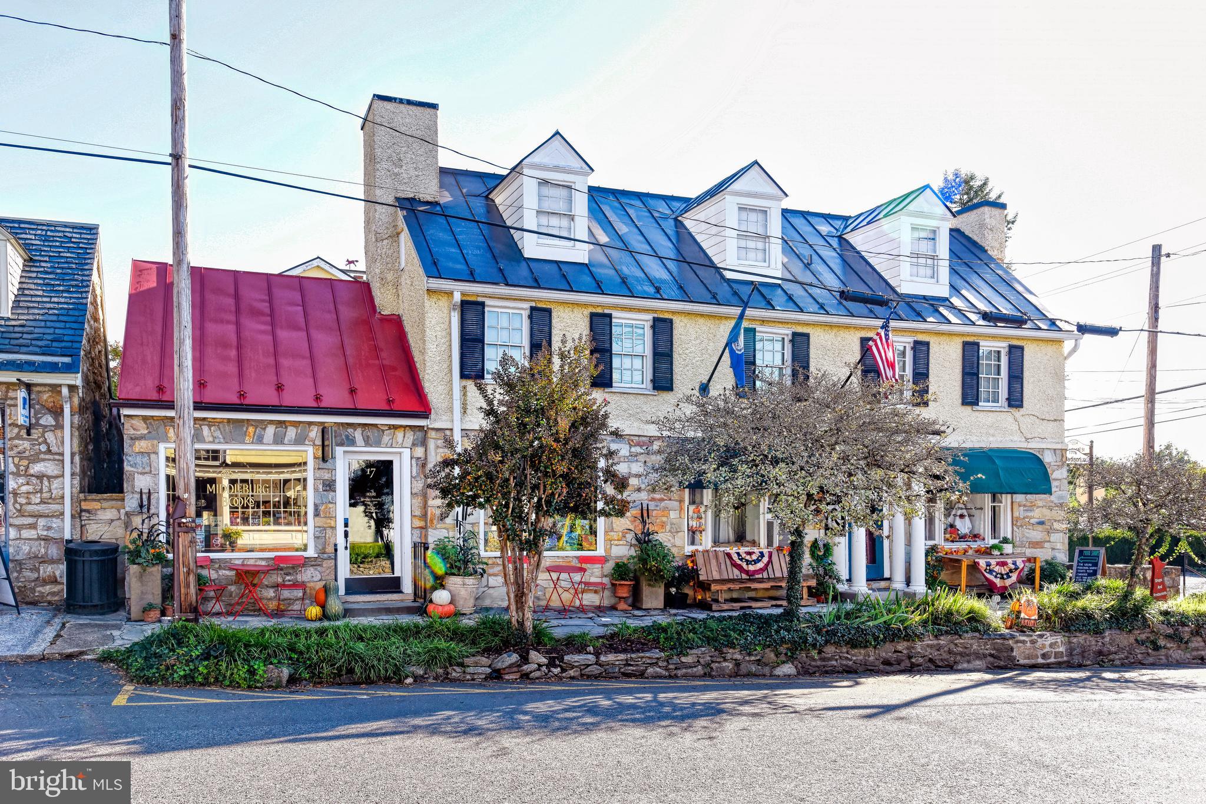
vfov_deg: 43.6
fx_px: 1005
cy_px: 402
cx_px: 603
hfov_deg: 61.9
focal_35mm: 30
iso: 320
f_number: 7.1
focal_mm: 30
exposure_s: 1/200
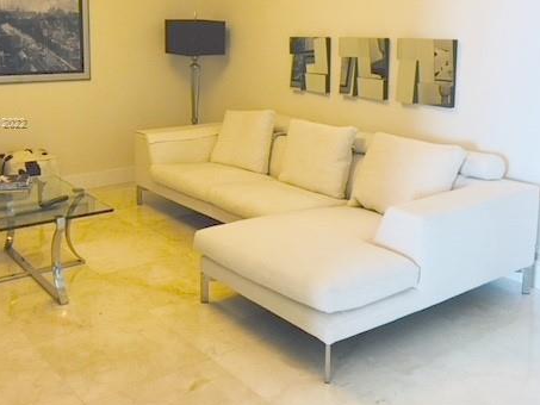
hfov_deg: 45.7
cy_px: 124
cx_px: 242
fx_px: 640
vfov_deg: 34.7
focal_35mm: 41
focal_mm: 4.15
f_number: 2.2
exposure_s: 1/30
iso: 125
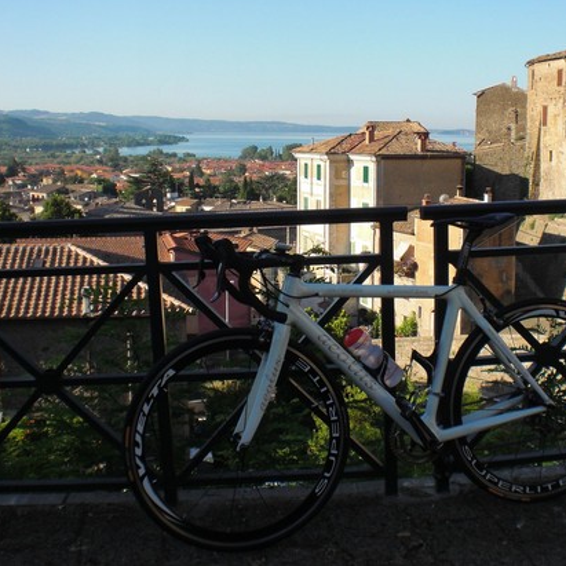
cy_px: 283
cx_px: 326
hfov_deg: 37.5
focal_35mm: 45
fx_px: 832
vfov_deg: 37.6
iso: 64
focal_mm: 6.3
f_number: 5.6
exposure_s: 1/200
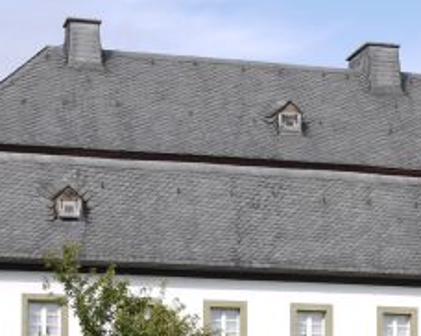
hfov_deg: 14.0
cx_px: 329
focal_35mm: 137
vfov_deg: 10.9
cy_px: 491
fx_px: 1706
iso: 100
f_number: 5
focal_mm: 20
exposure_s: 1/640
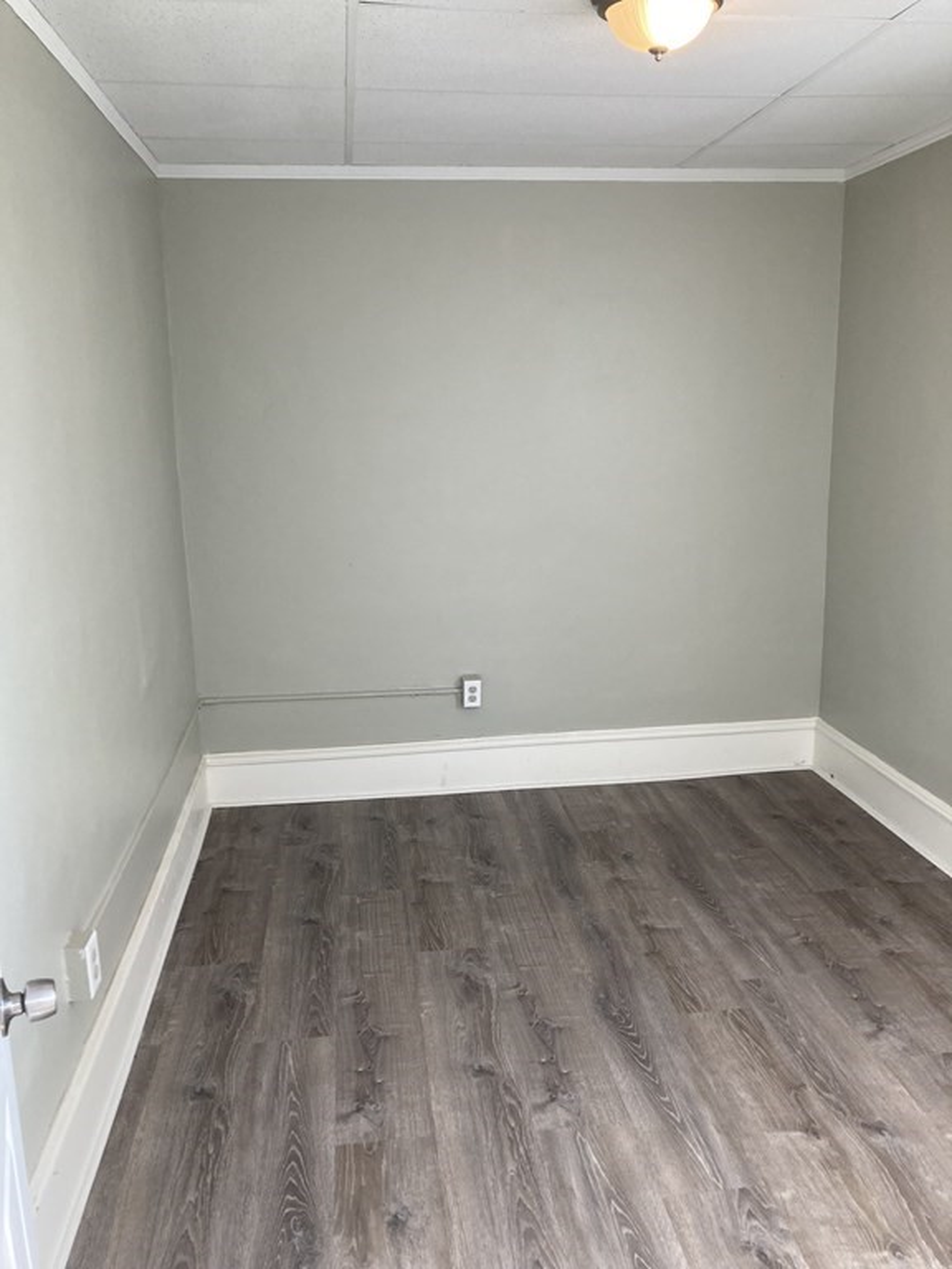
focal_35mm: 28
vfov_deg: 63.4
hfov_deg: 49.7
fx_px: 1027
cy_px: 634
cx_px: 476
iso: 64
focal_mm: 3.99
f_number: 1.8
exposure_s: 1/120
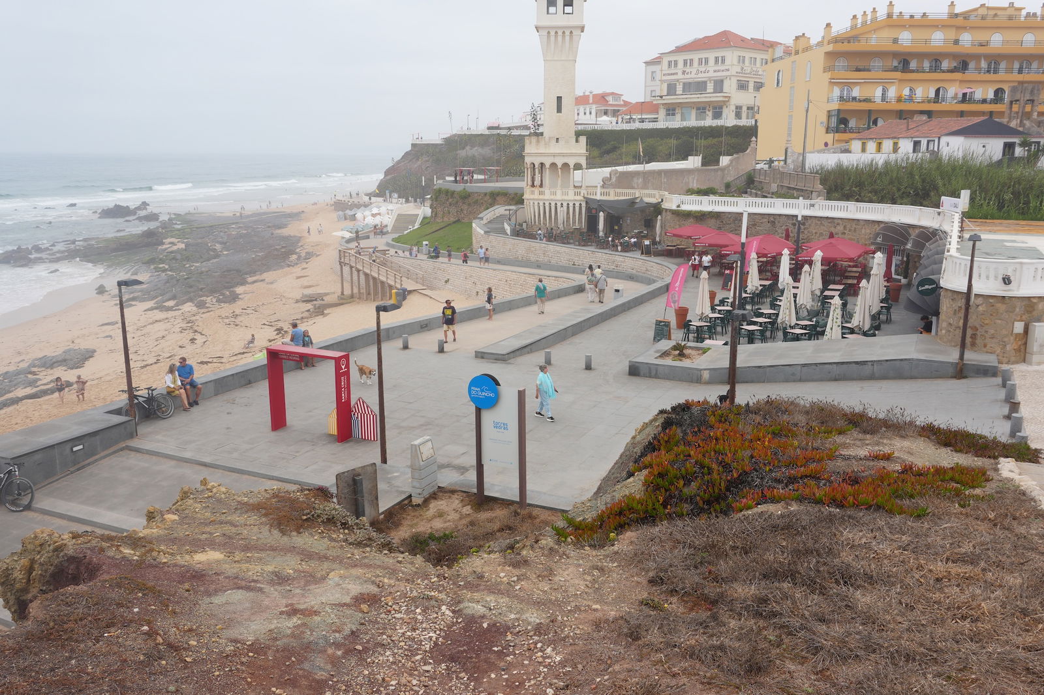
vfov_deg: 43.6
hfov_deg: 61.9
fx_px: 870
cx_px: 522
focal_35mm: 30
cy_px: 348
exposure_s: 1/125
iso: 100
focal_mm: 20
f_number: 9
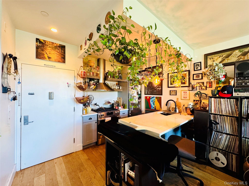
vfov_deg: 85.7
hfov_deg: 102.1
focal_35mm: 14
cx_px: 124
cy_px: 93
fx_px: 101
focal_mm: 2.22
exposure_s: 1/60
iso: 400
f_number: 2.2
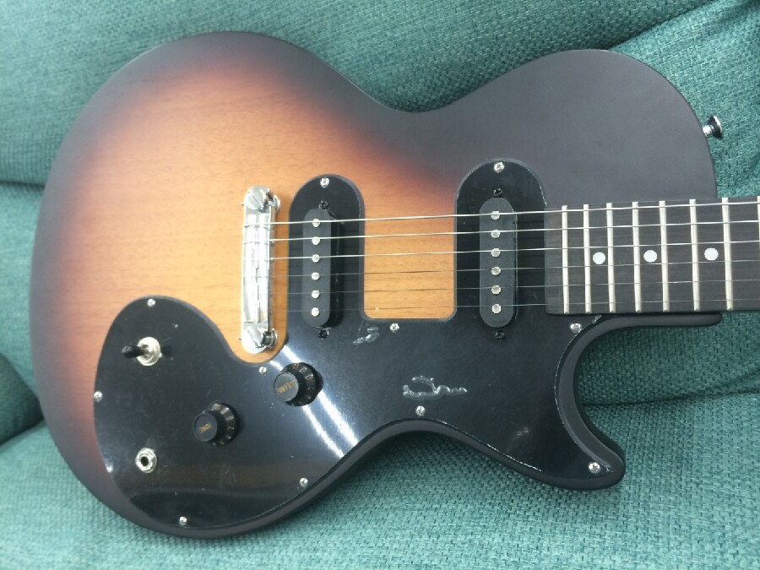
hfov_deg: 61.7
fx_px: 637
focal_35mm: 29
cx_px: 380
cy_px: 285
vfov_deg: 48.2
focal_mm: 4.15
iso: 100
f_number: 2.2
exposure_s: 1/30
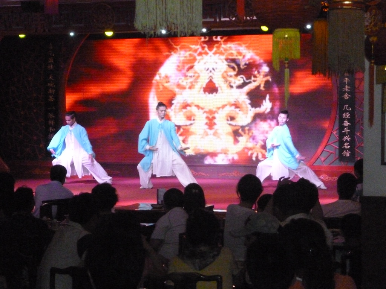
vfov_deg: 17.0
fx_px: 970
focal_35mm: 87
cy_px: 144
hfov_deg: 22.5
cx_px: 193
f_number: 5.8
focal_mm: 15.5
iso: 1600
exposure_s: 1/60
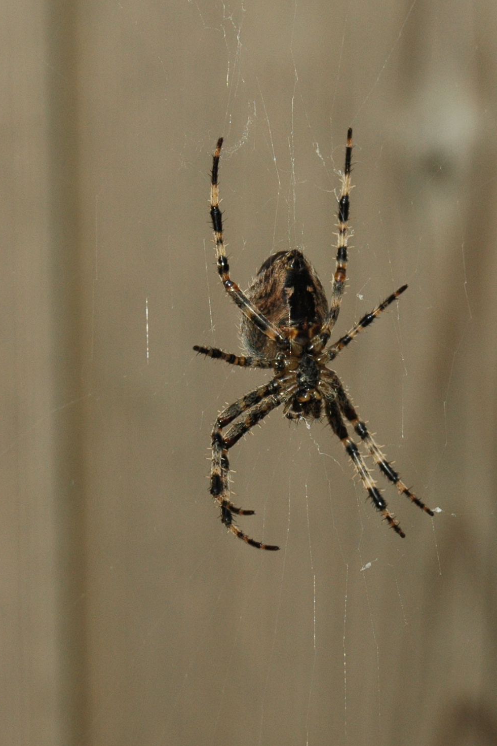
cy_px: 335
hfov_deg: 5.6
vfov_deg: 8.4
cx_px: 302
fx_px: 5074
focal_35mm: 245
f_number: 10
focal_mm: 80
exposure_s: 1/400
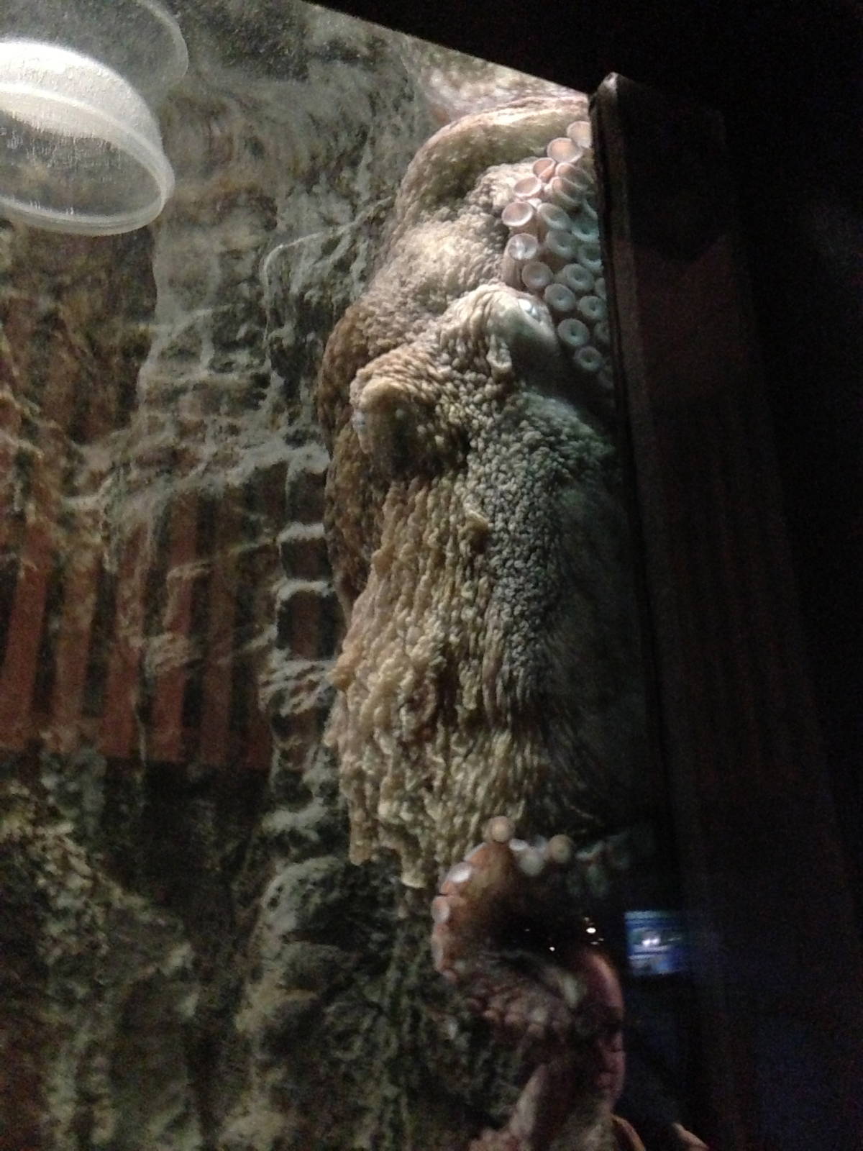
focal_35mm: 33
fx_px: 1097
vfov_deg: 55.4
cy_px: 576
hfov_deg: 42.9
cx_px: 432
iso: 1600
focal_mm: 4.13
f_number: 2.4
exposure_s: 1/15
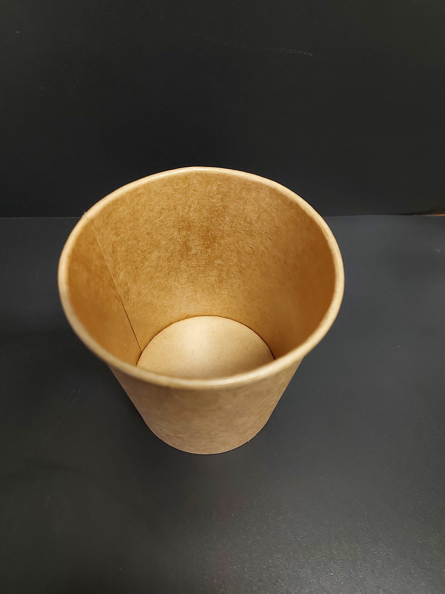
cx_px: 222
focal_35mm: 24
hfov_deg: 56.8
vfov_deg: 71.6
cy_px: 297
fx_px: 411
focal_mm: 5.23
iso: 250
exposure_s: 1/25
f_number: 1.8
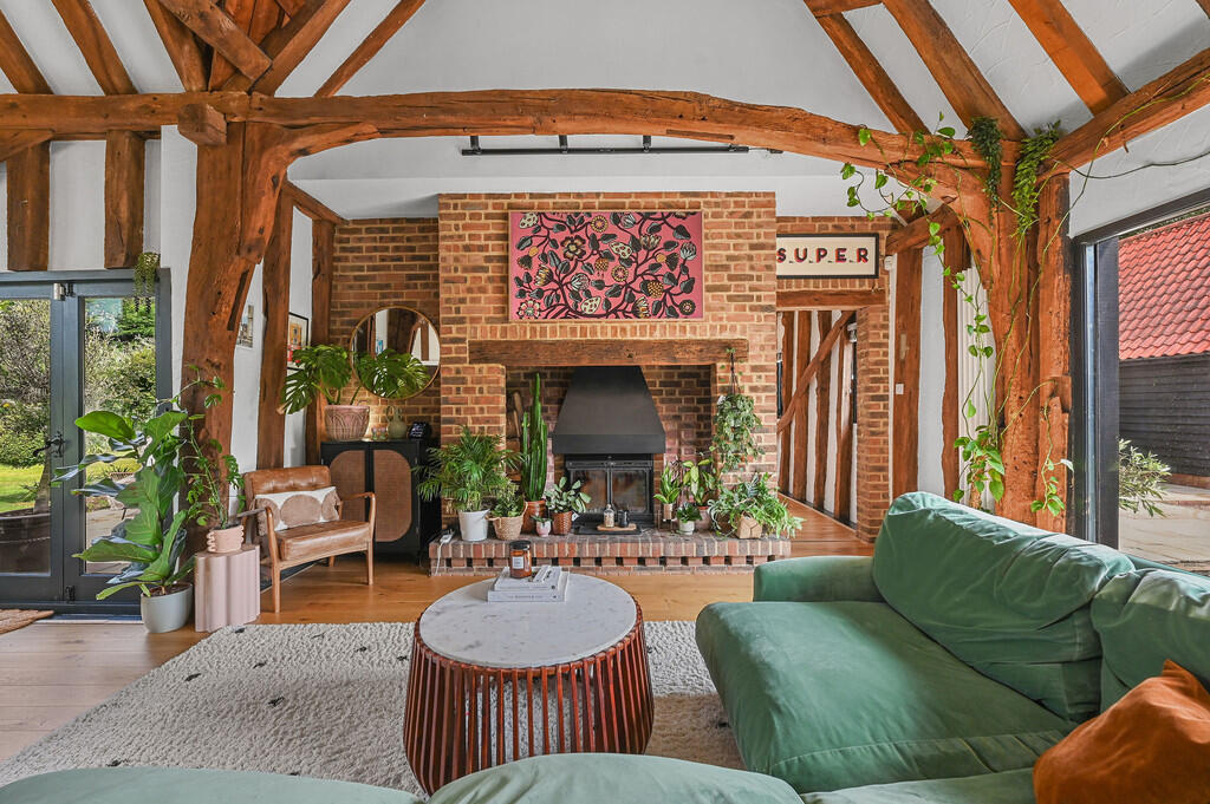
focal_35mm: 14
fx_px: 470
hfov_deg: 104.3
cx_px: 605
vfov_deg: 81.1
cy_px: 402
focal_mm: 14
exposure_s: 1/3
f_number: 8
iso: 400
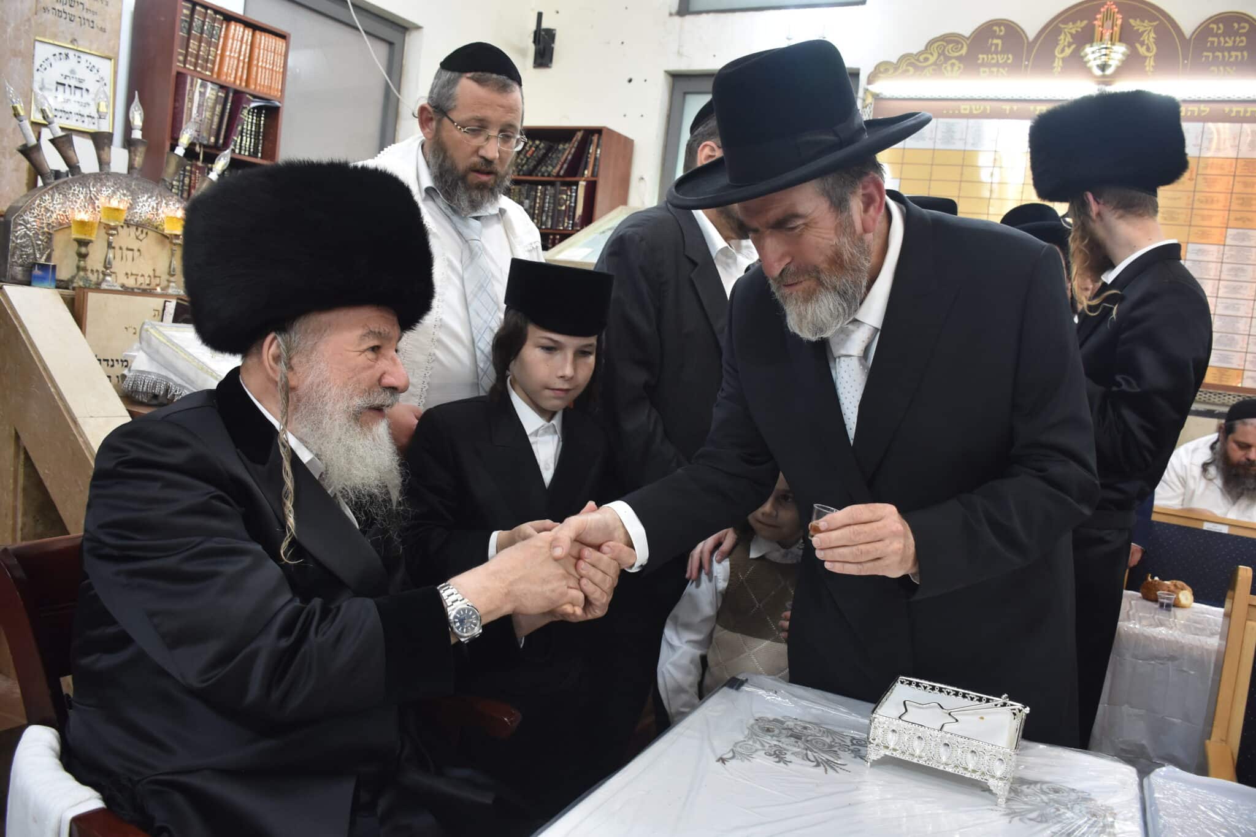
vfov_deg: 47.9
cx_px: 628
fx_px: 942
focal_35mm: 27
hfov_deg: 67.4
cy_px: 418
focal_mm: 18
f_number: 5.6
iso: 1000
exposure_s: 1/100
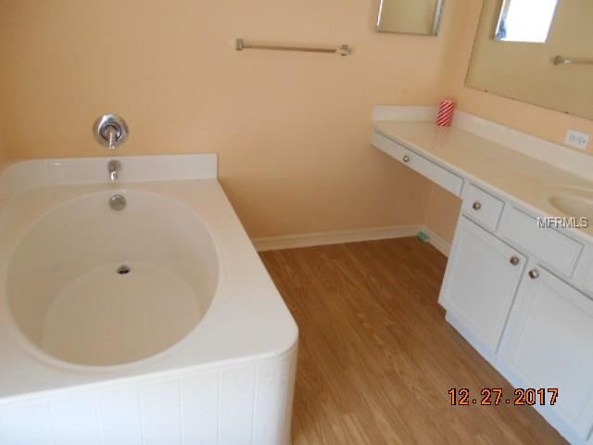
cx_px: 296
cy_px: 222
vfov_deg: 53.1
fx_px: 445
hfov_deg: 67.3
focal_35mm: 26
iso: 250
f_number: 3.2
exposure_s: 1/30
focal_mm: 4.6
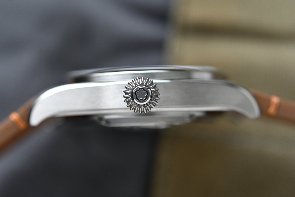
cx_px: 148
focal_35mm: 60
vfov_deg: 22.6
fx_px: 492
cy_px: 98
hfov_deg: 33.4
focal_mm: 60
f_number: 5.6
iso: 400
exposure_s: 1/30
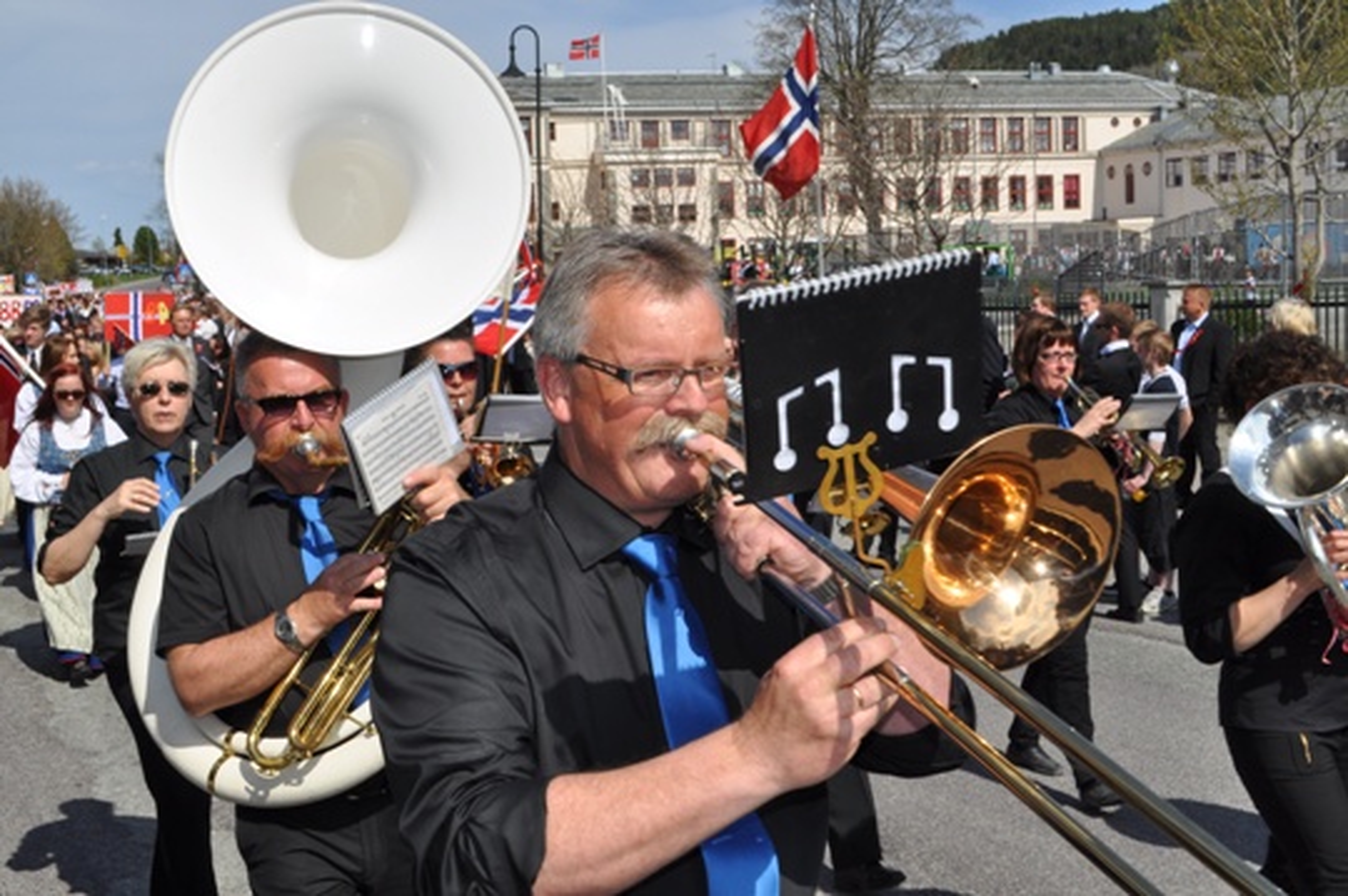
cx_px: 674
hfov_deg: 45.0
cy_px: 448
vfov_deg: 30.8
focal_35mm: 44
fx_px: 1627
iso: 200
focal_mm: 29
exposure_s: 1/200
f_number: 16
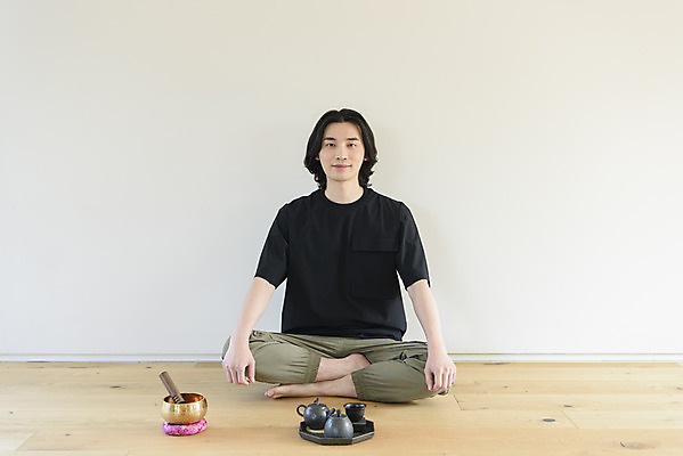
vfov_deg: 31.9
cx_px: 342
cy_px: 228
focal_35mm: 42
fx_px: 797
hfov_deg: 46.4
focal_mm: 42
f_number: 4
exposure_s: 1/100
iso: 800
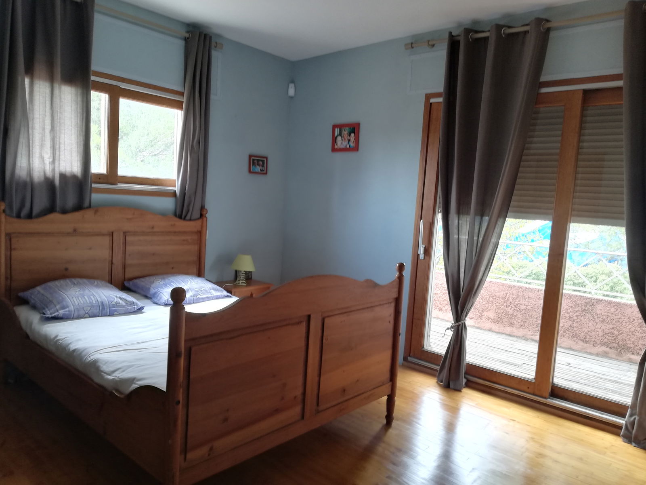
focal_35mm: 27
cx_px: 323
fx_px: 504
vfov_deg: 51.4
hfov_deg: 65.3
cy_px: 242
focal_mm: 3.81
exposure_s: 1/50
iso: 80
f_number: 2.2
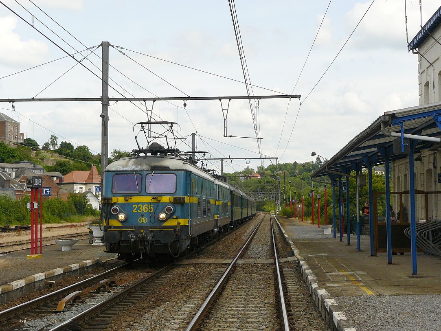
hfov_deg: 27.0
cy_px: 158
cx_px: 206
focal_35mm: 72
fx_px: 918
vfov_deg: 20.5
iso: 100
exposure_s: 1/500
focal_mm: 10.9
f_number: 5.6
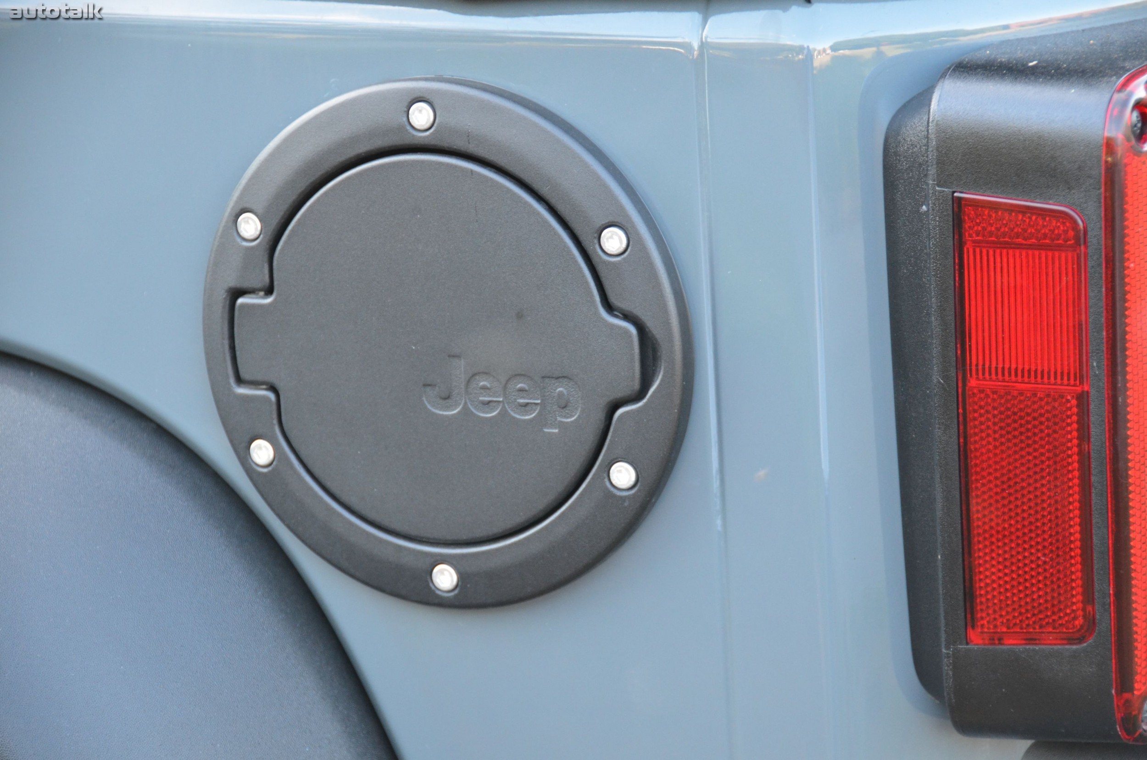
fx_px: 4531
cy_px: 380
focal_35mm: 142
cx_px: 574
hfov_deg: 14.4
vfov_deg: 9.6
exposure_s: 1/160
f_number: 5.3
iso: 1600
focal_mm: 95
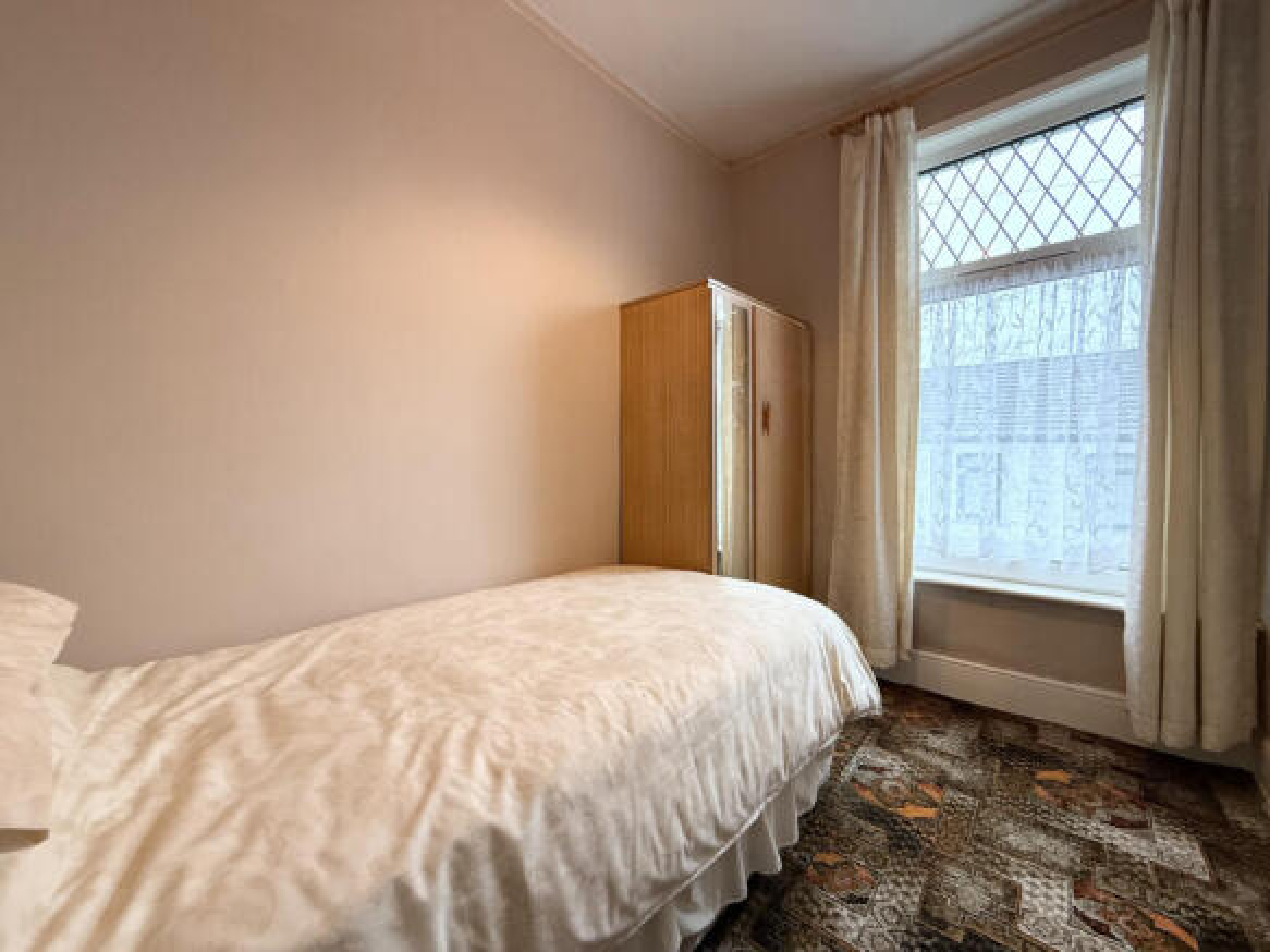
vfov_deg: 85.7
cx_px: 635
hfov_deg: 102.1
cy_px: 476
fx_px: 514
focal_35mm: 14
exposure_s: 1/100
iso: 250
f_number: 2.2
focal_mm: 2.22
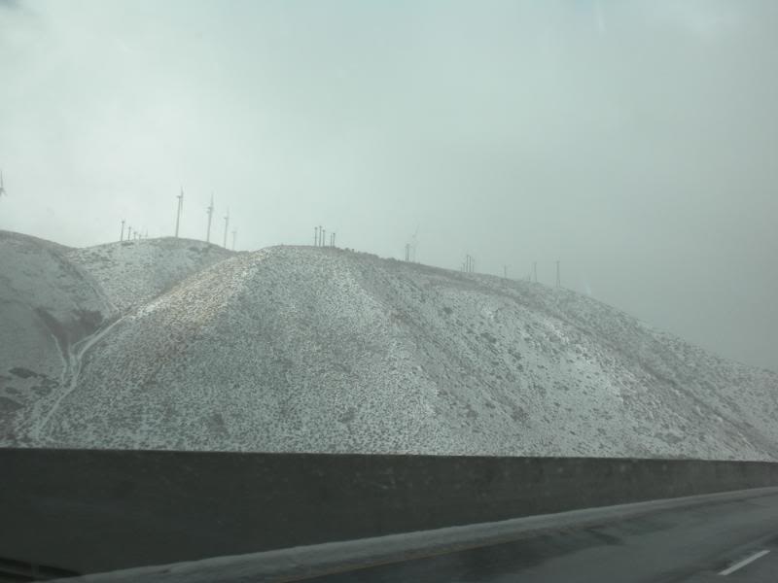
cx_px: 389
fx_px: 832
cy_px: 292
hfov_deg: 50.1
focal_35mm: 37
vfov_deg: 38.7
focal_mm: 6.6
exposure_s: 1/223
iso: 90
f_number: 10
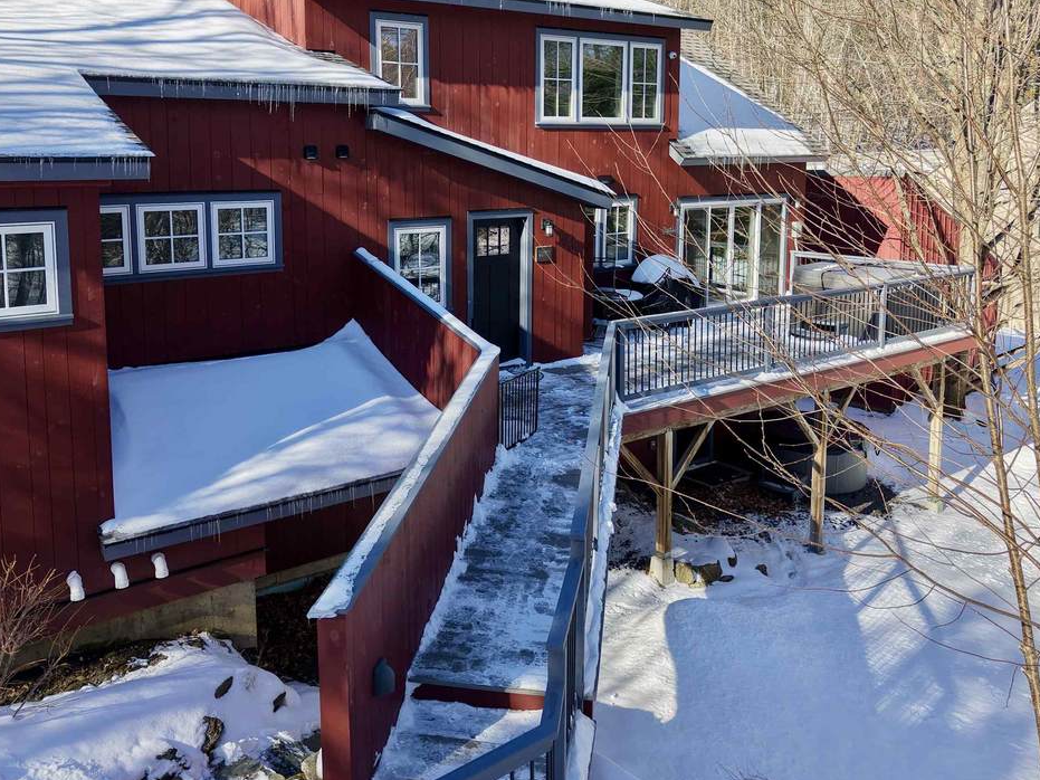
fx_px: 991
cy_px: 265
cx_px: 490
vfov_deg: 42.4
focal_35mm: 33
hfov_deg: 55.3
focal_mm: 8.67
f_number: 1.8
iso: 400
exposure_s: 1/120
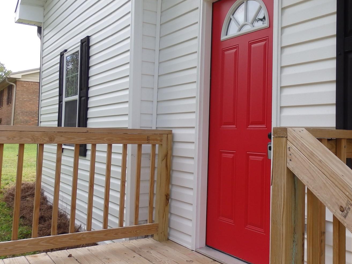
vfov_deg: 36.7
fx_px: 397
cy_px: 102
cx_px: 253
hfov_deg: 46.5
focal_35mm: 39
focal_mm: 4.5
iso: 100
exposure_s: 1/320
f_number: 3
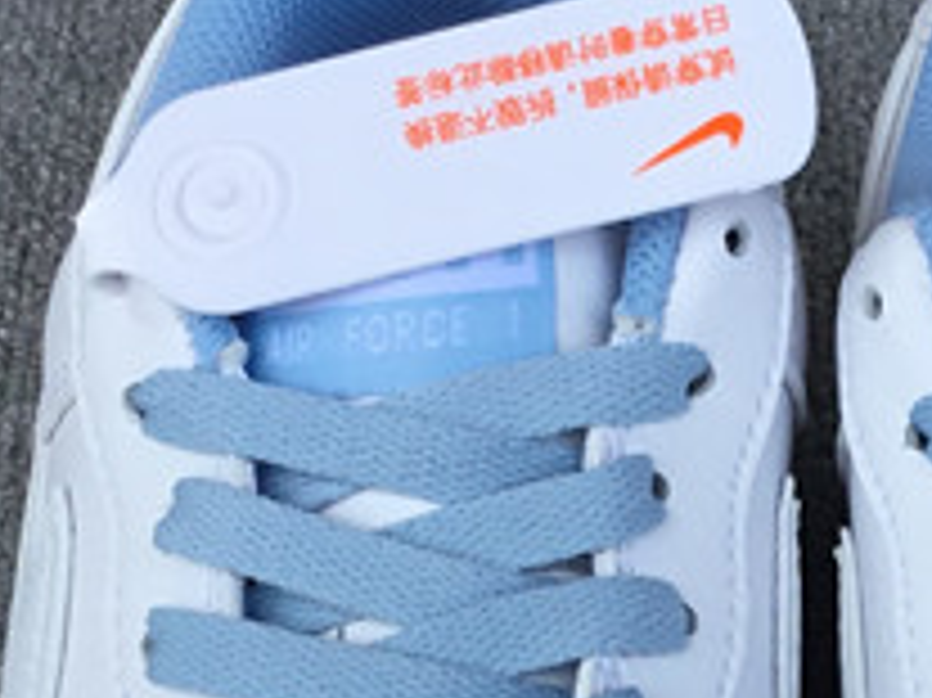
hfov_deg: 14.5
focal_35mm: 135
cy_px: 934
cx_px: 743
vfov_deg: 10.7
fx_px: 3633
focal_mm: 3.3
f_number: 2.4
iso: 25
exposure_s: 1/401
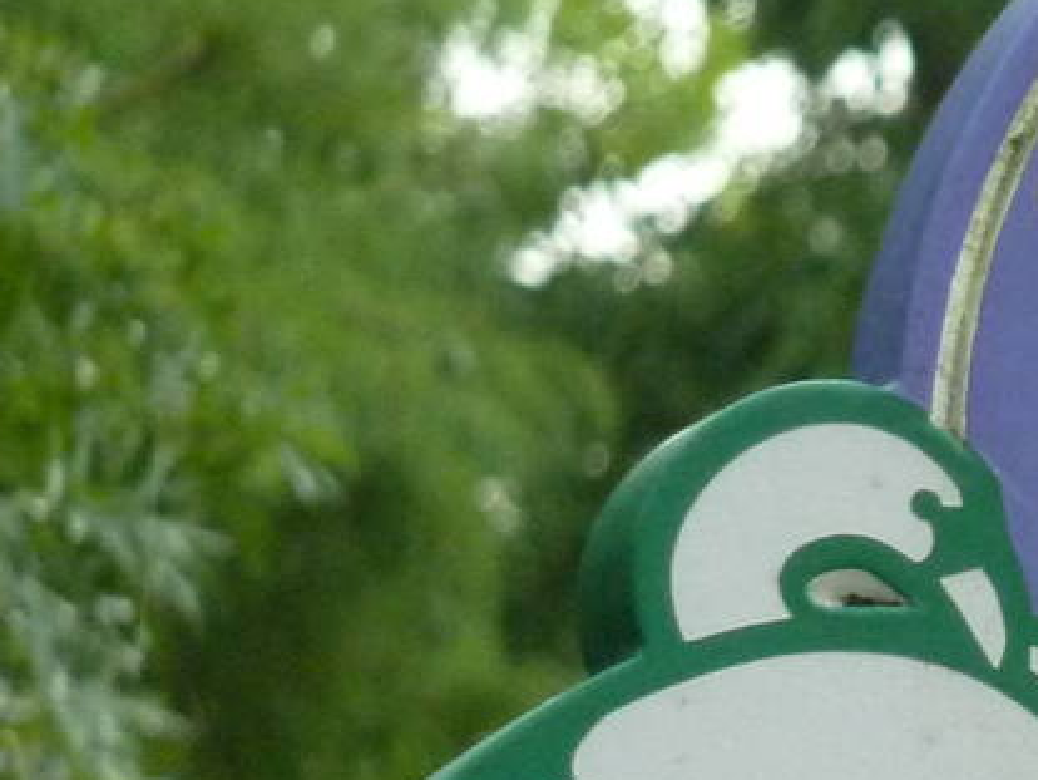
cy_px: 833
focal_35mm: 1004
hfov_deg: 2.0
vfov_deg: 1.5
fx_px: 30124
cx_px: 1565
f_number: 4.7
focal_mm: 42.6
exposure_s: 1/100
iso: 400
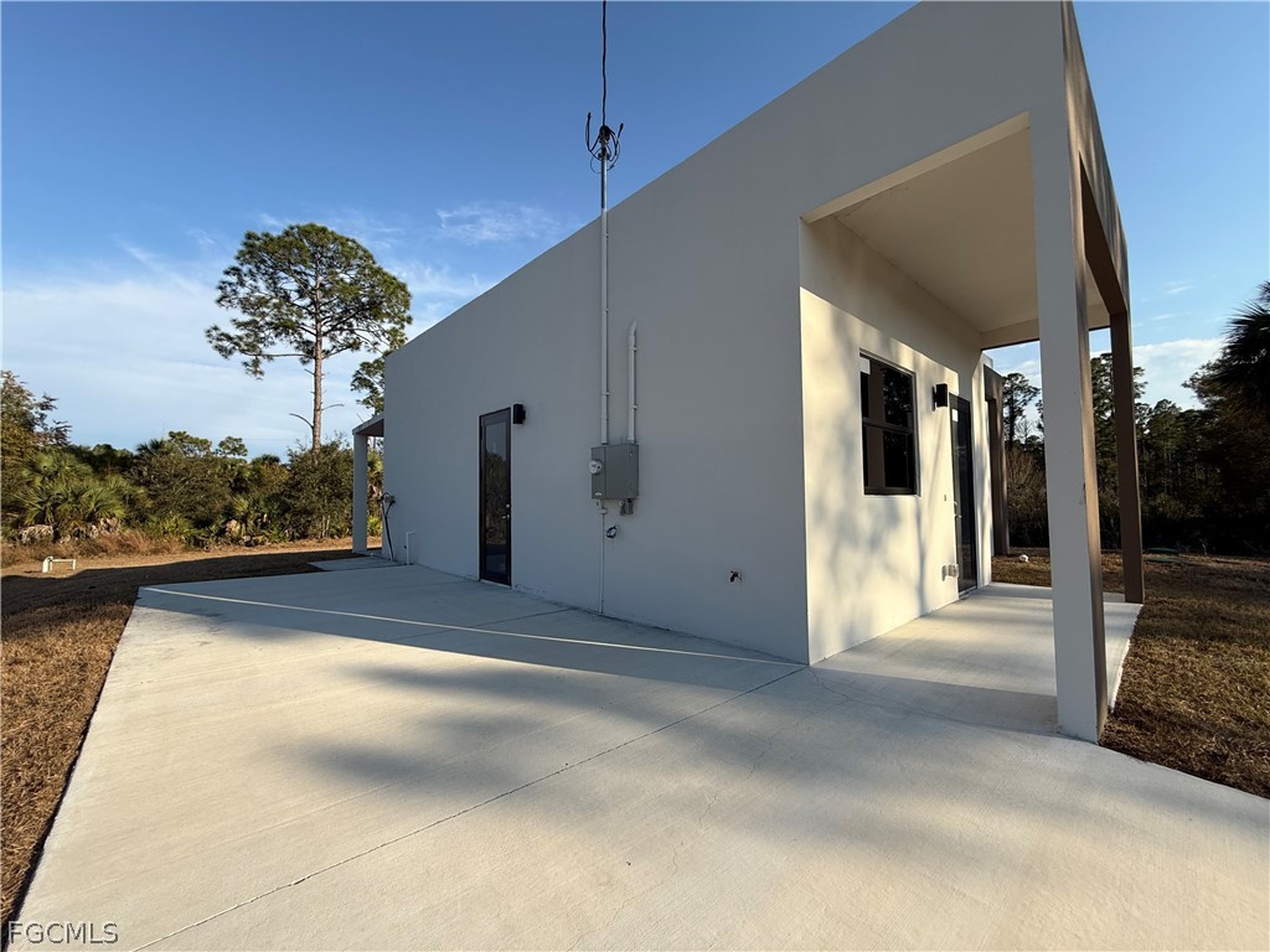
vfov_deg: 85.7
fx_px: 514
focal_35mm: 14
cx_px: 635
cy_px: 476
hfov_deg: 102.1
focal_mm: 2.22
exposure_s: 1/1534
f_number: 2.2
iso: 50
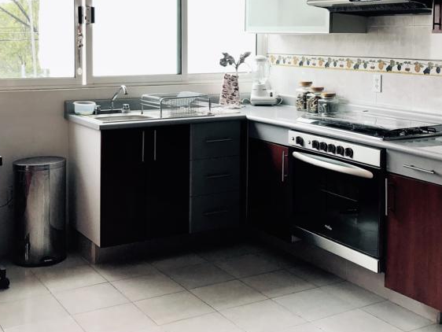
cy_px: 86
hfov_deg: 37.5
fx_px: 651
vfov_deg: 28.2
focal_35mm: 51
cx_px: 227
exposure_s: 1/60
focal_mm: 3.99
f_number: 1.8
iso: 25
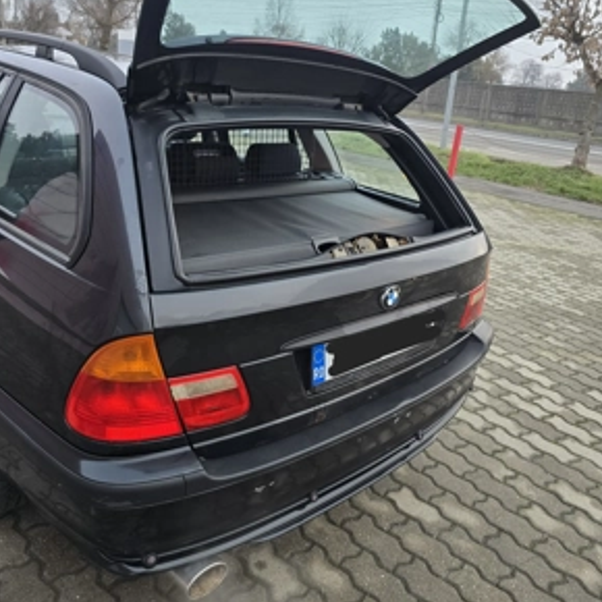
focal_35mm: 28
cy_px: 270
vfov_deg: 57.2
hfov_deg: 57.3
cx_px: 303
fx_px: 551
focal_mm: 6.3
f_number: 1.7
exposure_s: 1/182
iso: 125
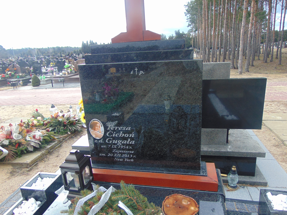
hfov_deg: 69.4
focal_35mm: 25
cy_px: 108
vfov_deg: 54.9
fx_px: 207
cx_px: 144
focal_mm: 4.5
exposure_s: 1/200
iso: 80
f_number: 3
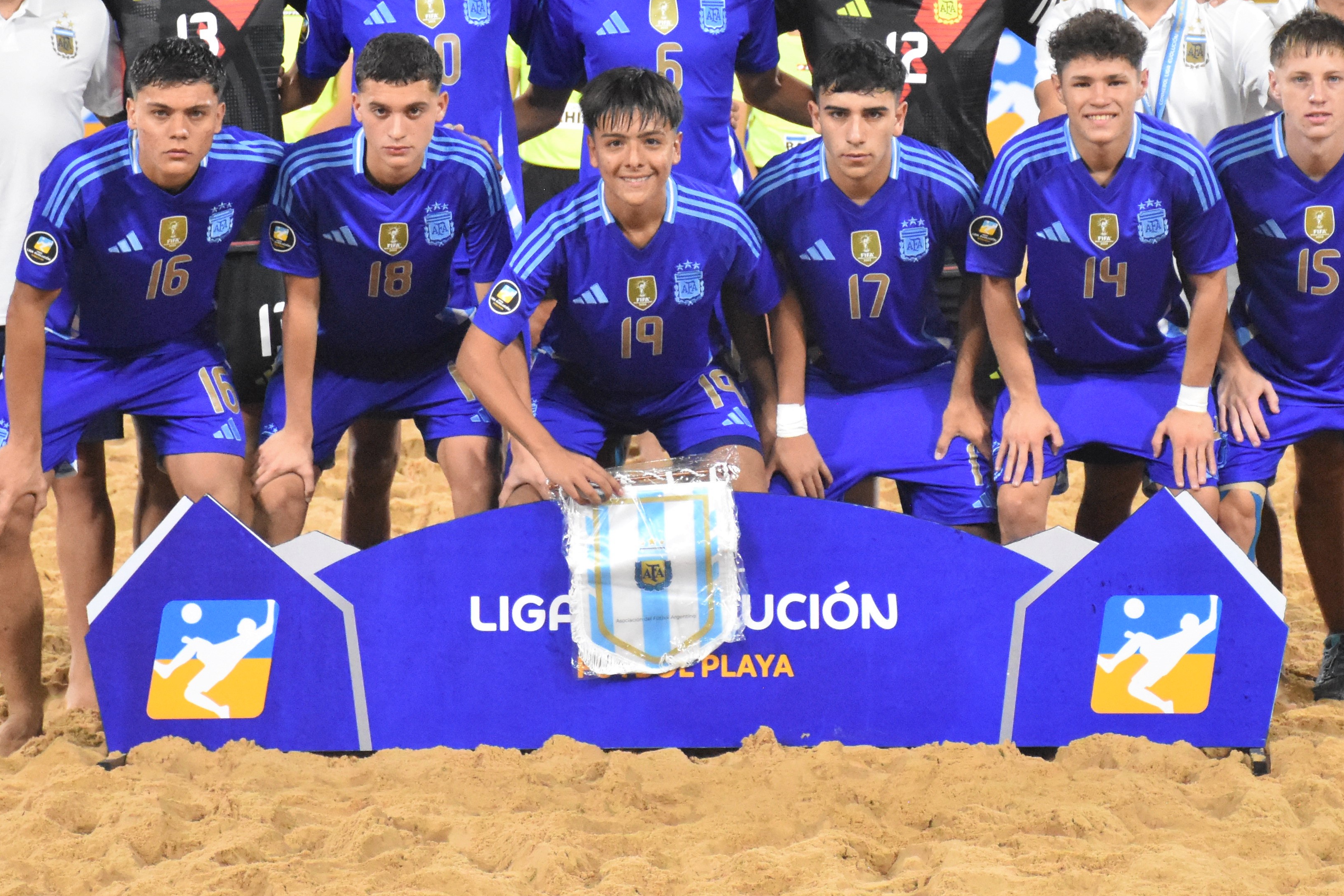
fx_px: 7762
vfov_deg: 6.6
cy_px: 188
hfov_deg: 9.9
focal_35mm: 208
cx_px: 737
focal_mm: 75
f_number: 5
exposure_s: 1/640
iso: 4000
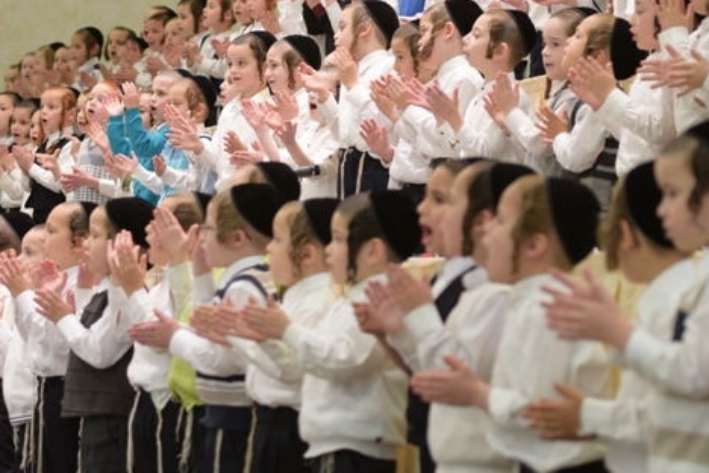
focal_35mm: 153
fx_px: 3013
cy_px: 98
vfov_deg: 9.0
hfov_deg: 13.4
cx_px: 368
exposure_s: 1/125
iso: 800
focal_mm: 70
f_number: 2.8
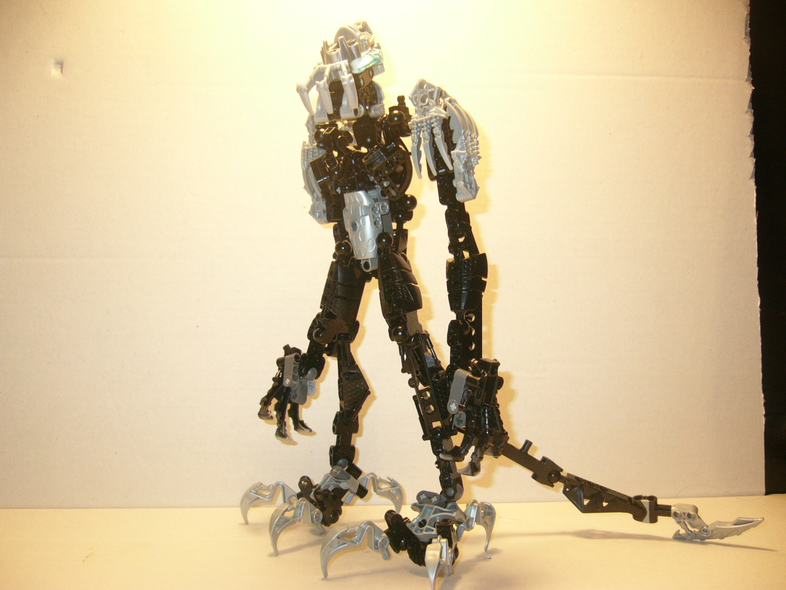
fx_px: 795
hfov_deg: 52.6
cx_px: 393
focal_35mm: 35
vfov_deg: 40.7
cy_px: 295
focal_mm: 5.8
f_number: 2.8
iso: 100
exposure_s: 1/15
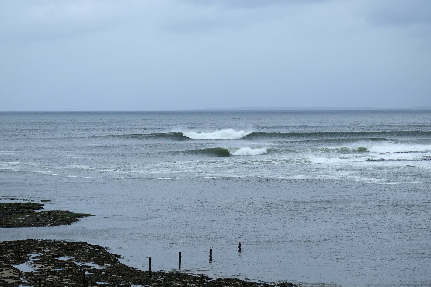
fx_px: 1520
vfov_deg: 10.8
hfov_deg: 16.1
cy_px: 144
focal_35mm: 127
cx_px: 216
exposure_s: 1/500
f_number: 7.1
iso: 400
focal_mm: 84.8
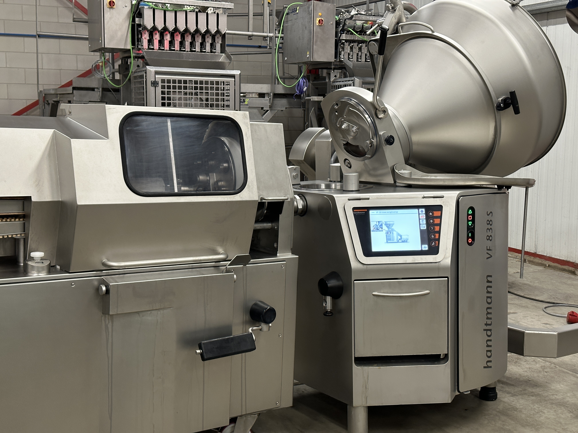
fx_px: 801
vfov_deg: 30.3
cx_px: 289
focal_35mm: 48
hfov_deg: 39.7
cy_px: 216
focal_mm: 6.86
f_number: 1.78
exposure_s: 1/33
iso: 200
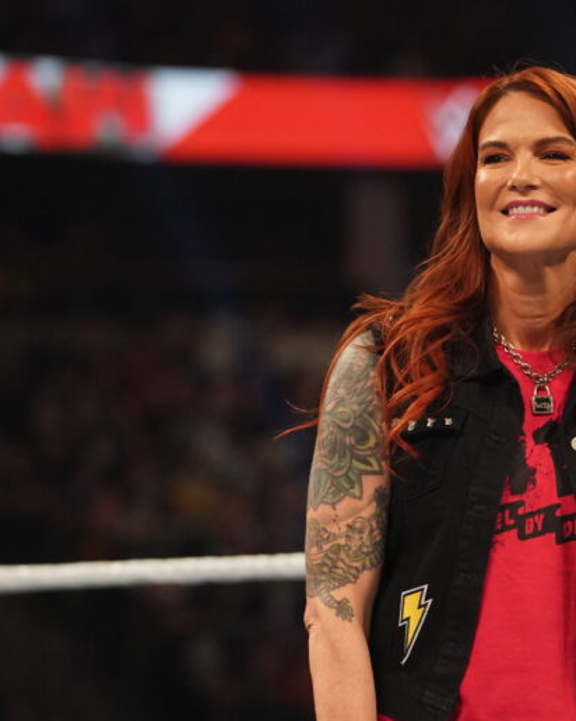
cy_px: 382
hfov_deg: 7.0
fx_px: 4694
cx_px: 453
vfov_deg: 8.8
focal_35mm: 220
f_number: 3.2
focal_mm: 118
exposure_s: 1/640
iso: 5000
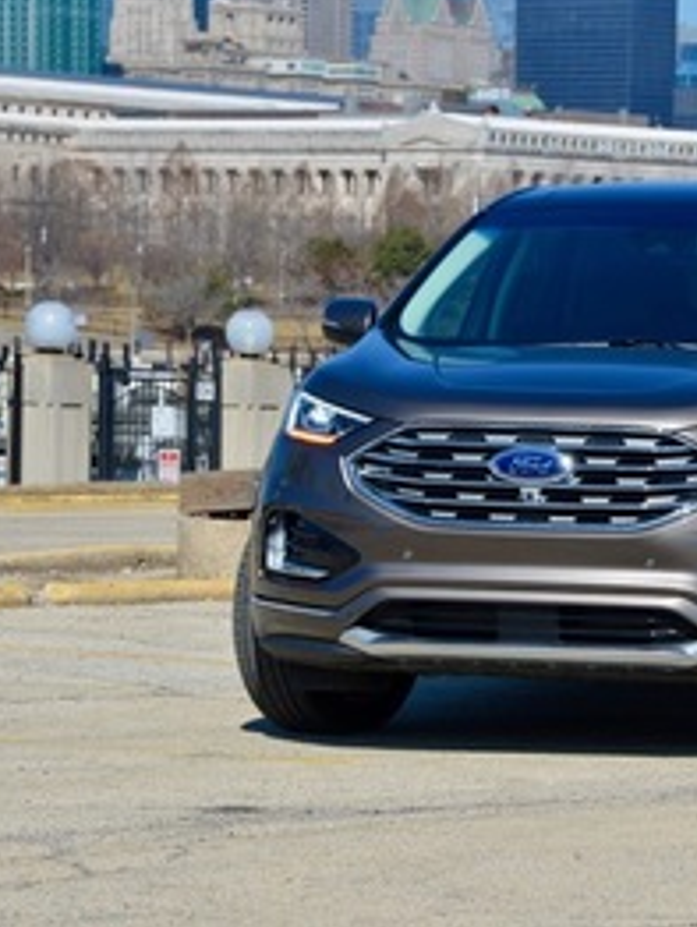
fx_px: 5595
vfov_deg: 9.5
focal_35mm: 209
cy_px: 462
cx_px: 616
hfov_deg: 7.1
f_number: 9
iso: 100
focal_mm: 95
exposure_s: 1/320
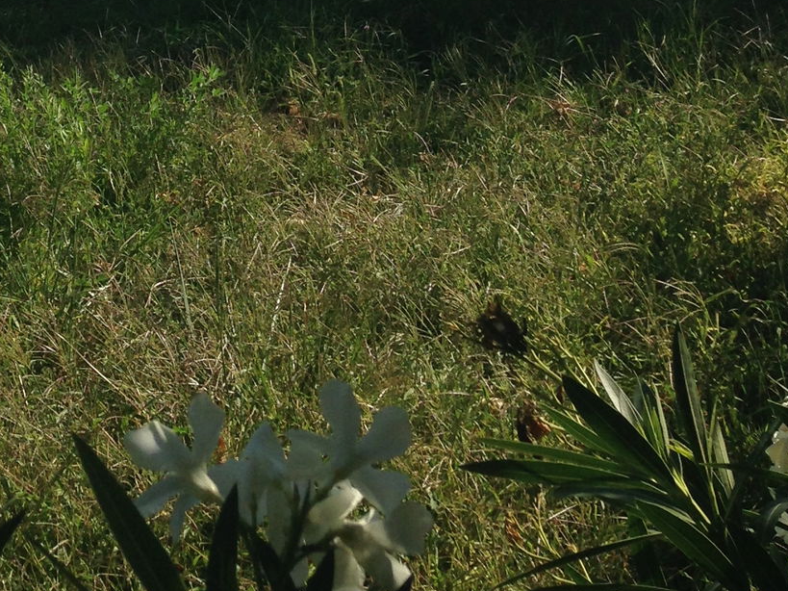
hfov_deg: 22.2
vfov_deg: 15.6
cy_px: -328
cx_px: 62
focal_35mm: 86
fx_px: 1957
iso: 50
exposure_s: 1/1550
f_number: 2.4
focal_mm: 4.12
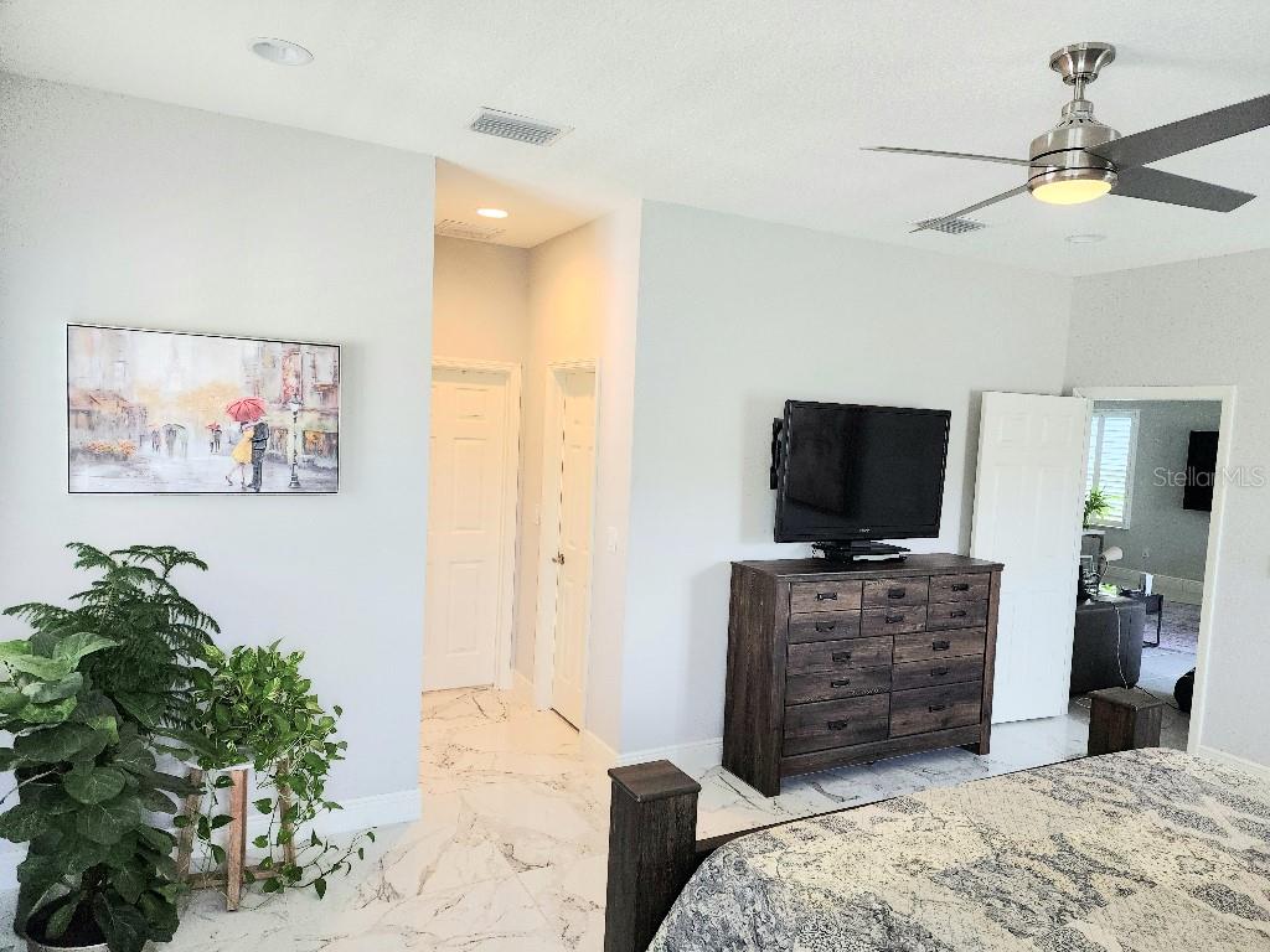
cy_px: 476
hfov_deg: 73.9
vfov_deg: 58.9
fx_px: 844
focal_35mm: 23
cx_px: 635
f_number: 1.8
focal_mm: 6.4
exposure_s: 1/120
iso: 200
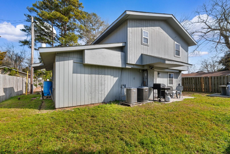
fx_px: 96
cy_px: 77
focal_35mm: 15
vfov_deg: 77.3
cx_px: 115
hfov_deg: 100.4
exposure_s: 1/250
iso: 100
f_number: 8
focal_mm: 10
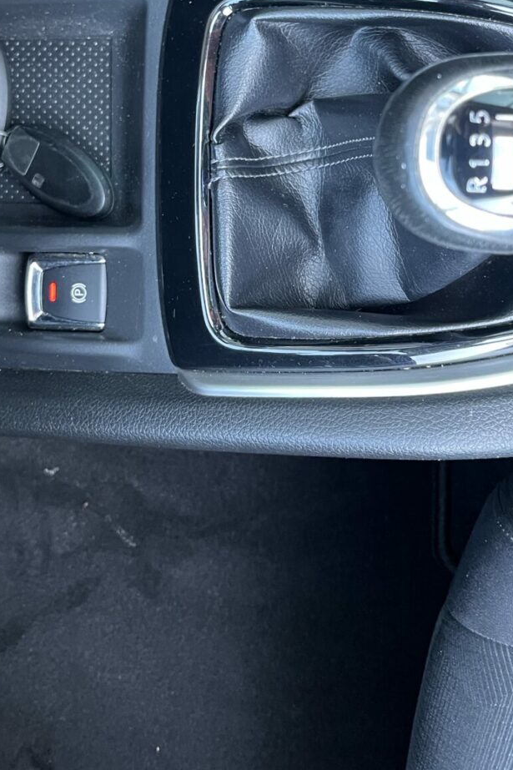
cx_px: 282
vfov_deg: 42.3
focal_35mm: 45
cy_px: 196
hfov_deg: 29.8
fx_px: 962
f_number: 1.6
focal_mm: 5.1
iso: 320
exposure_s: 1/60
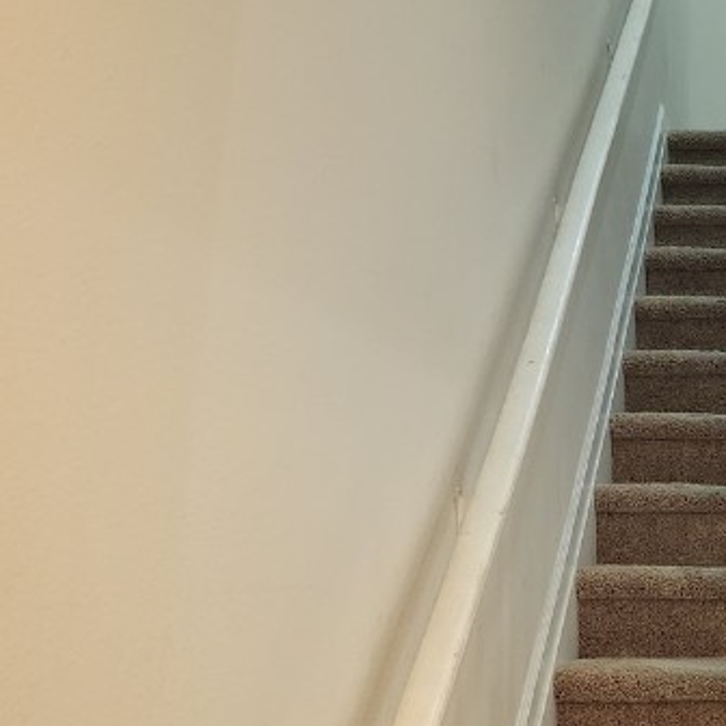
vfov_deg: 27.5
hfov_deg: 26.1
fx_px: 1471
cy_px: 512
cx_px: 743
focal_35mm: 62
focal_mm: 6.4
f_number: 1.8
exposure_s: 1/60
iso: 500
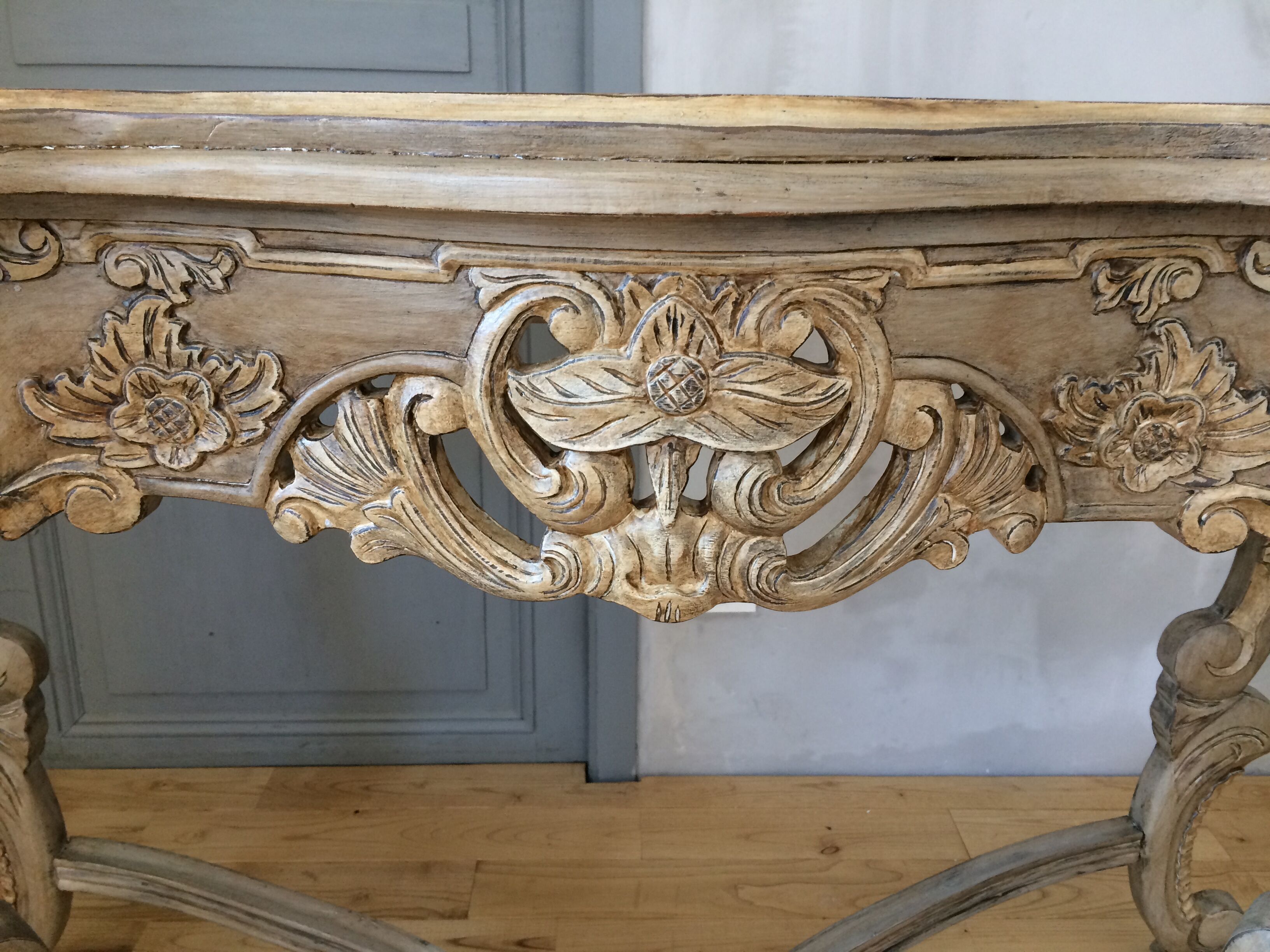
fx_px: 1064
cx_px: 635
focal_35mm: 29
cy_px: 476
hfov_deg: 61.7
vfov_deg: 48.2
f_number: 2.2
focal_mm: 4.15
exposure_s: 1/33
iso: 125
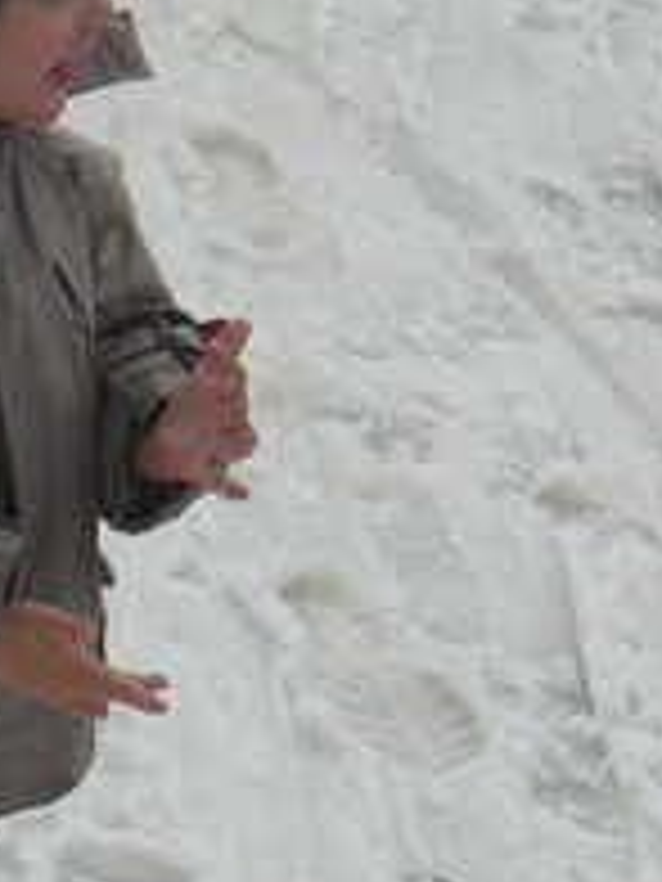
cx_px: -90
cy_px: 284
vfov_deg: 14.9
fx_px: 3366
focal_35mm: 132
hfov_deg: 11.1
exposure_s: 1/400
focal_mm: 6
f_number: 7.1
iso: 100
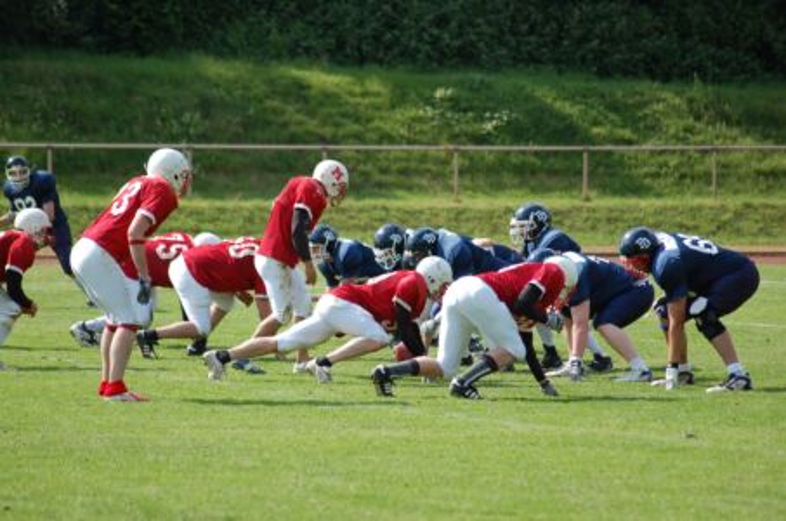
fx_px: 4412
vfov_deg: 6.8
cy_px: 260
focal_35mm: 202
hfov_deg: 10.2
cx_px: 393
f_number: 4.5
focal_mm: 135
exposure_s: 1/1000
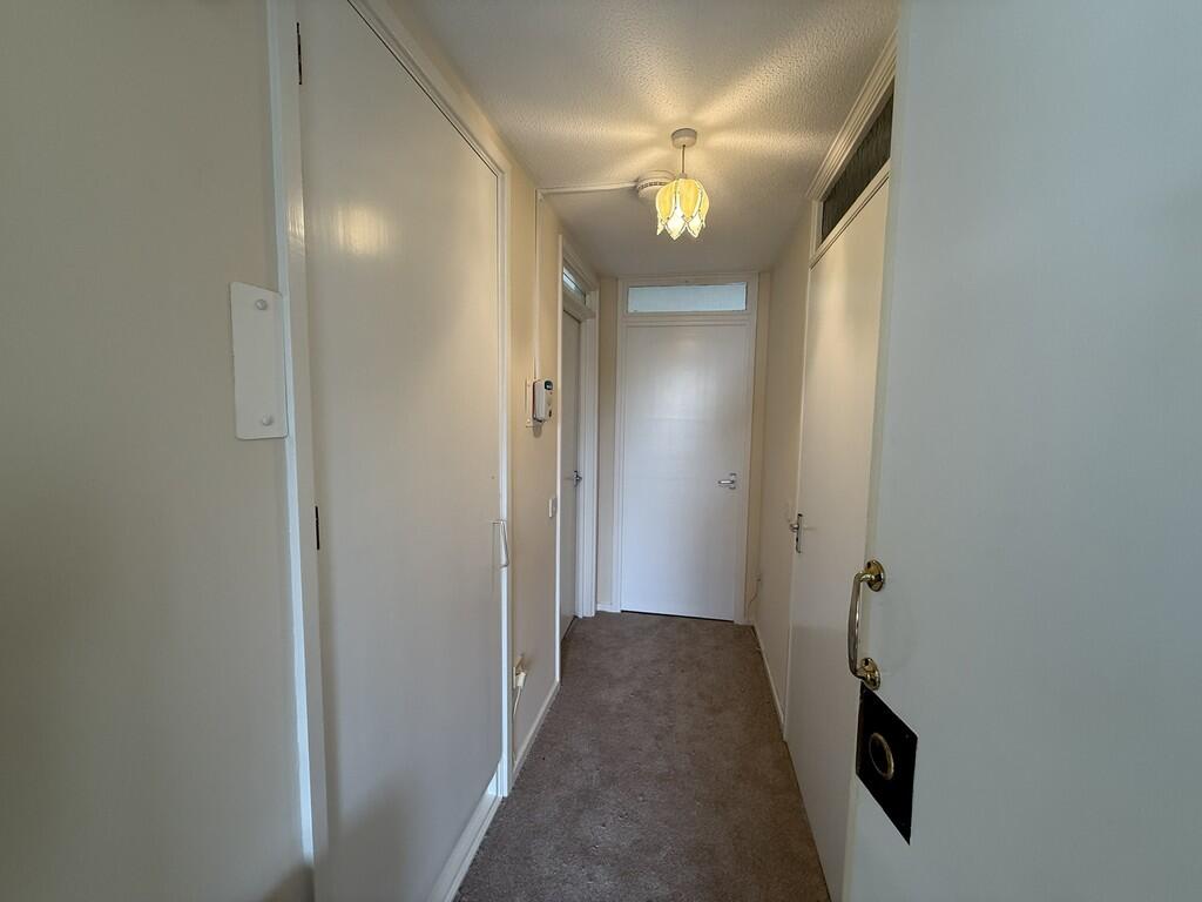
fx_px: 486
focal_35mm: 14
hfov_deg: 102.1
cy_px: 451
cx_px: 601
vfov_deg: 85.7
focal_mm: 2.22
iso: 160
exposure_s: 1/100
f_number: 2.2
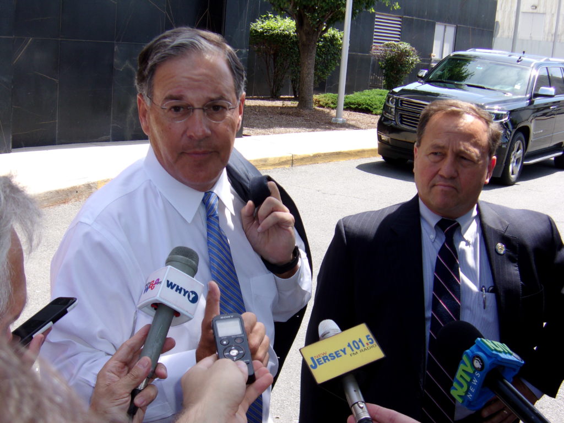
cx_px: 282
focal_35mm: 53
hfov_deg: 36.2
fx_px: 864
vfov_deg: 27.5
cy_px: 212
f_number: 4.2
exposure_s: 1/250
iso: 80
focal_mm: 9.4
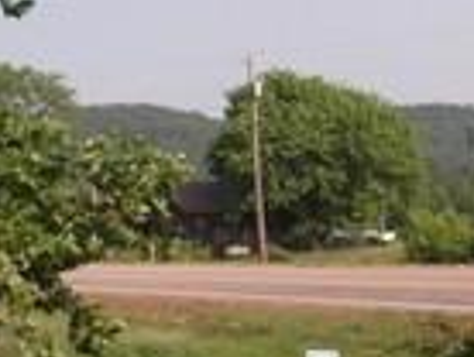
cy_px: 124
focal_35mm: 110
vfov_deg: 13.5
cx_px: 295
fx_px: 1509
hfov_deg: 17.8
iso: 50
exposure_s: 1/350
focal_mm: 6.3
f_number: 3.3
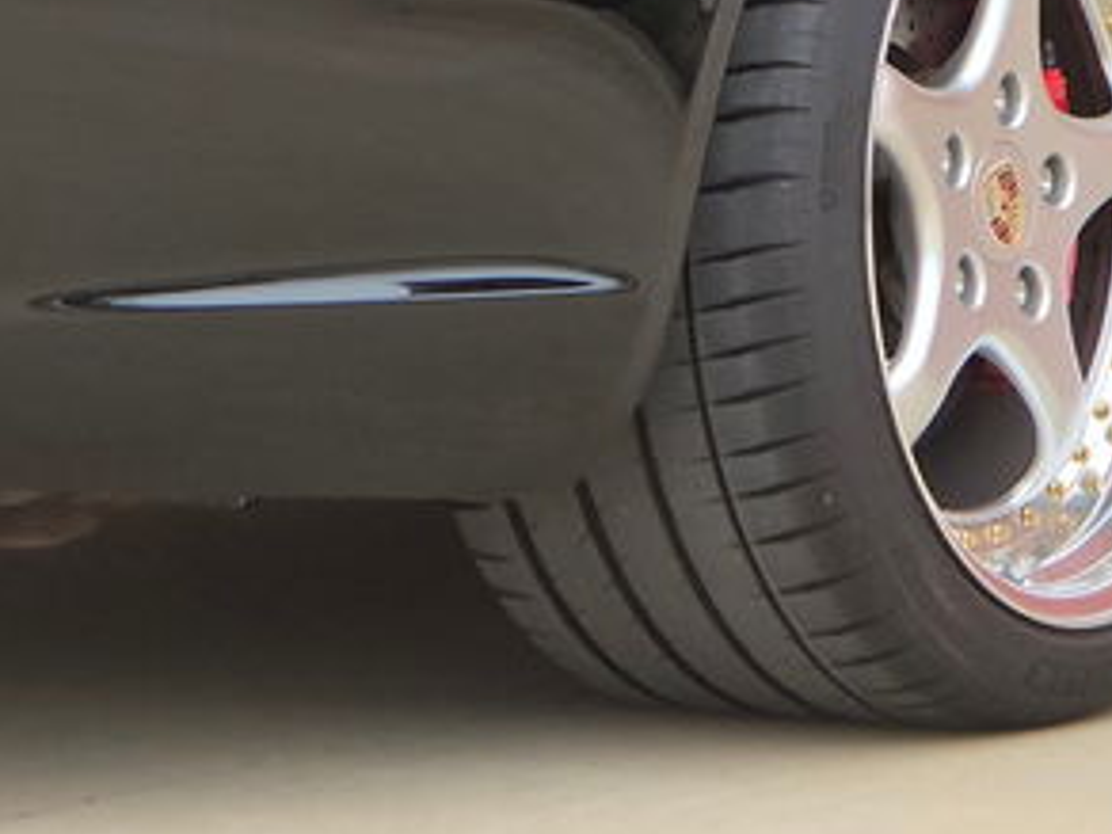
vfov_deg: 4.9
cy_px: -183
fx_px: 9701
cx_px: 476
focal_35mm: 302
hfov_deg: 6.6
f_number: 3.4
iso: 100
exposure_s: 1/120
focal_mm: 18.6
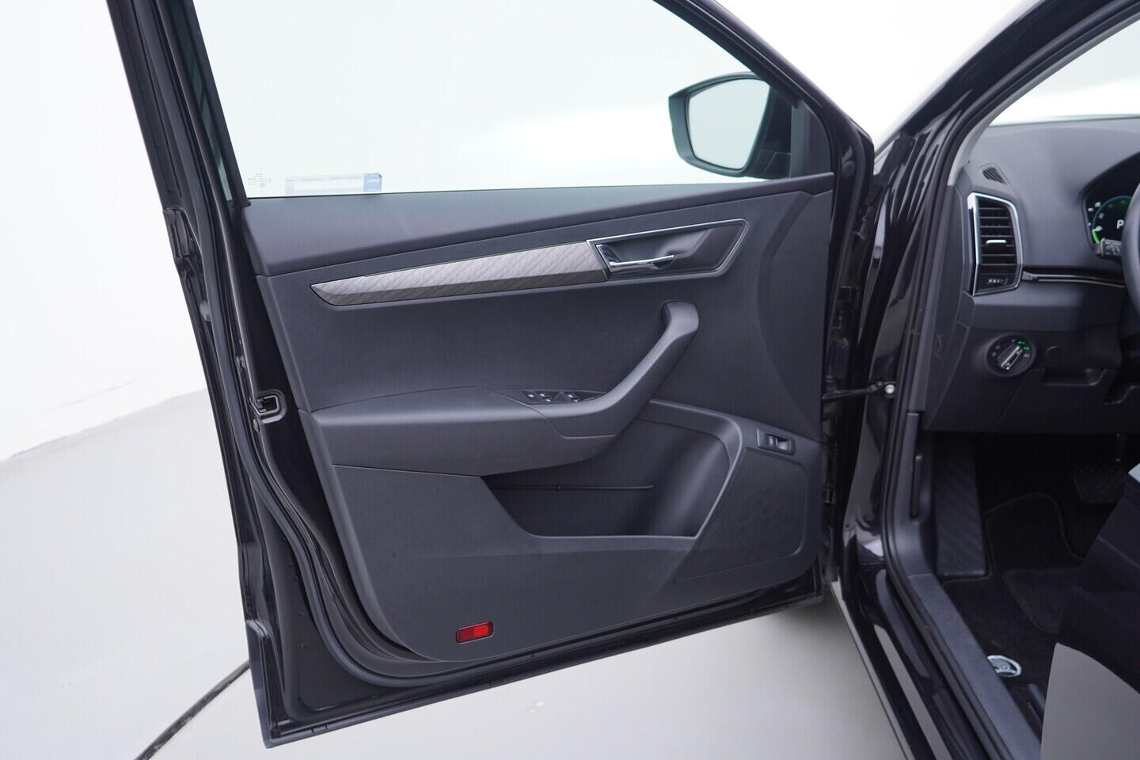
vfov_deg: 36.9
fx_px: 1140
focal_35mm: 36
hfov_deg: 53.1
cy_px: 380
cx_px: 570
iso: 125
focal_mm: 24
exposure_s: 1/50
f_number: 3.2
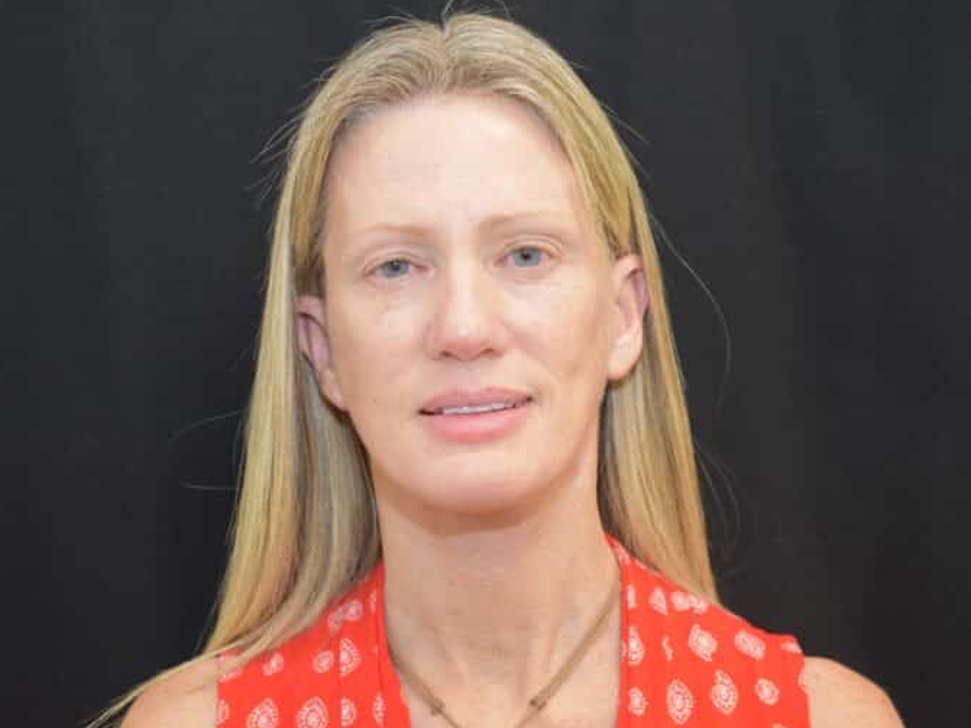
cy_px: 360
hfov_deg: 29.4
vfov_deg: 22.2
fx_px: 1851
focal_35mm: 66
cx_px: 434
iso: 800
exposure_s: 1/60
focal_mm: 40
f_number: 4
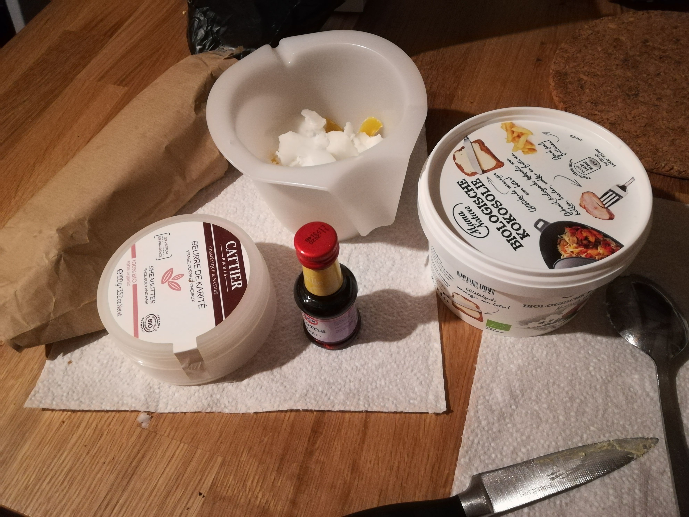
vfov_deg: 53.1
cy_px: 258
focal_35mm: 26
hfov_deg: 67.3
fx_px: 518
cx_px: 344
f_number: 2.2
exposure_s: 1/14.3
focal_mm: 3.83
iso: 800
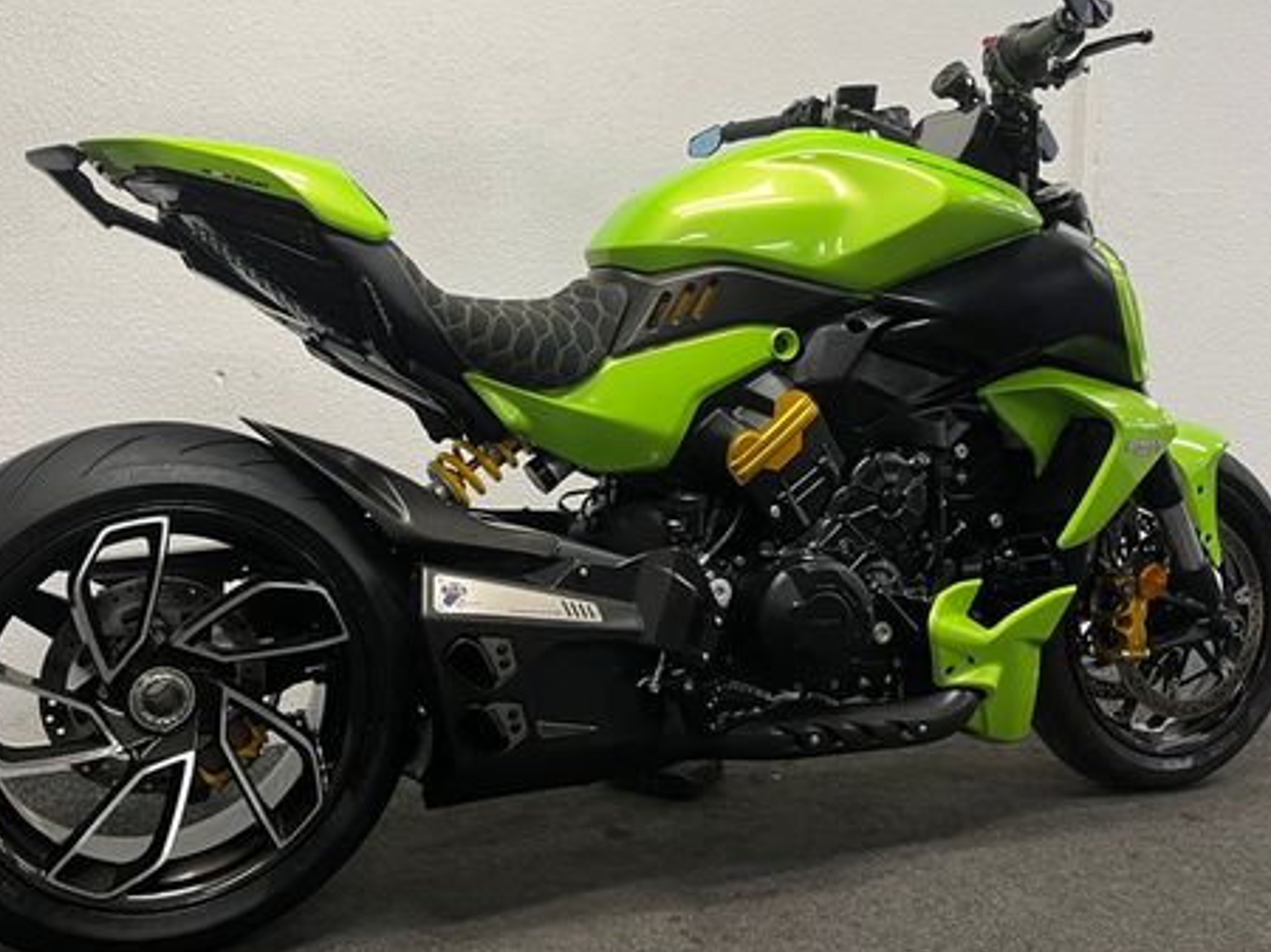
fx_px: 1358
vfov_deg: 38.6
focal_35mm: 37
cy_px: 441
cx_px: 590
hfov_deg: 50.1
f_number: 1.6
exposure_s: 1/50
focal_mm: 5.1
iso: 64
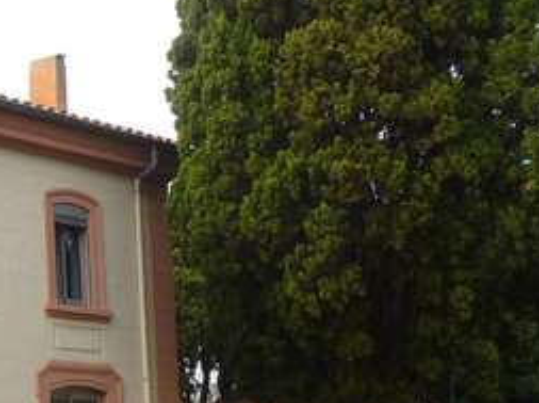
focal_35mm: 76
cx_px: -251
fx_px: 1182
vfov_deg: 19.2
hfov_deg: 21.8
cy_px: 292
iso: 100
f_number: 3.1
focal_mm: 4.5
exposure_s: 1/250
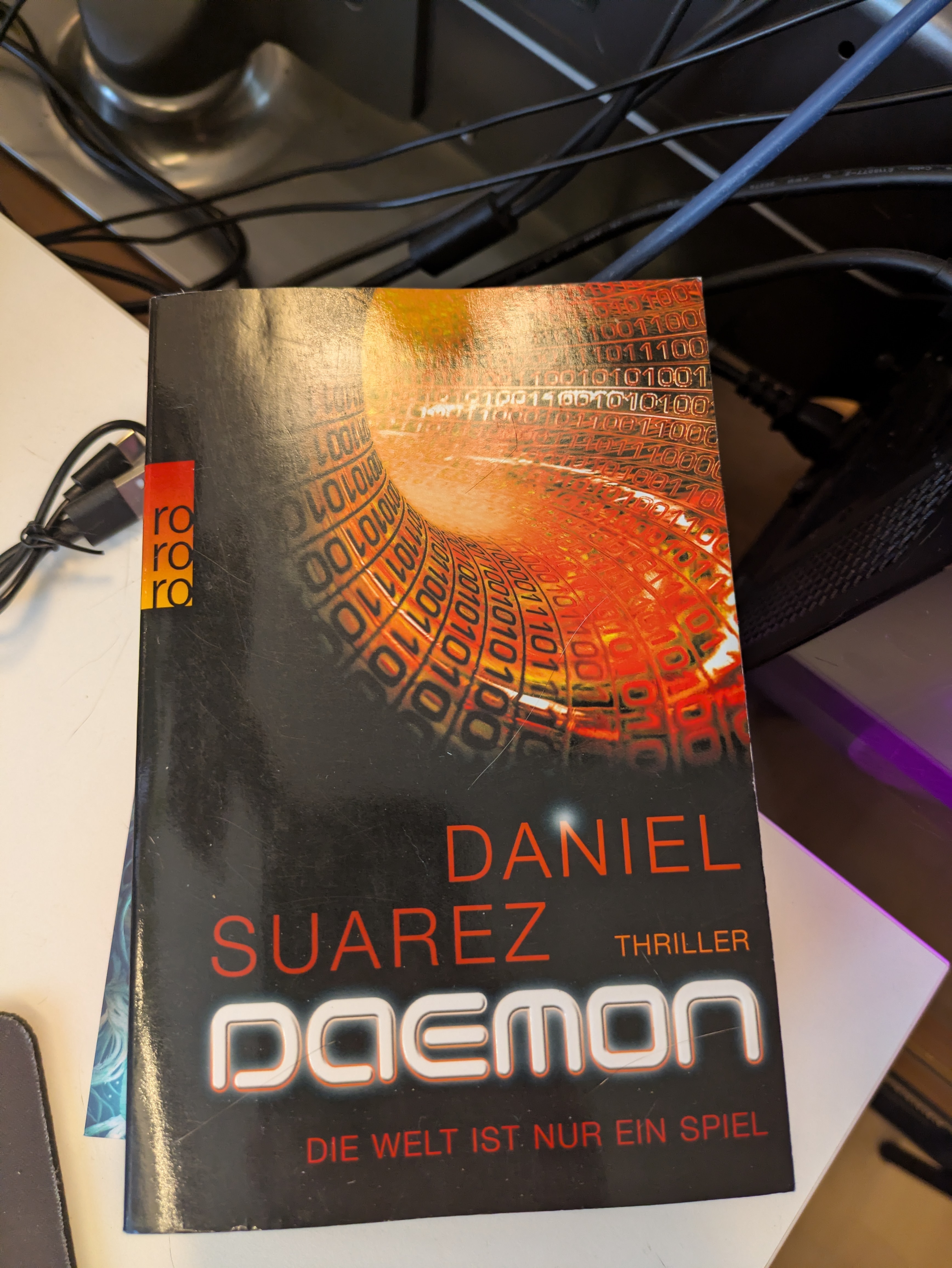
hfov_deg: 54.9
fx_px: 916
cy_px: 634
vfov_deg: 69.4
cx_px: 476
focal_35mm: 25
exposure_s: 1/25
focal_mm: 5.43
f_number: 1.89
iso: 316
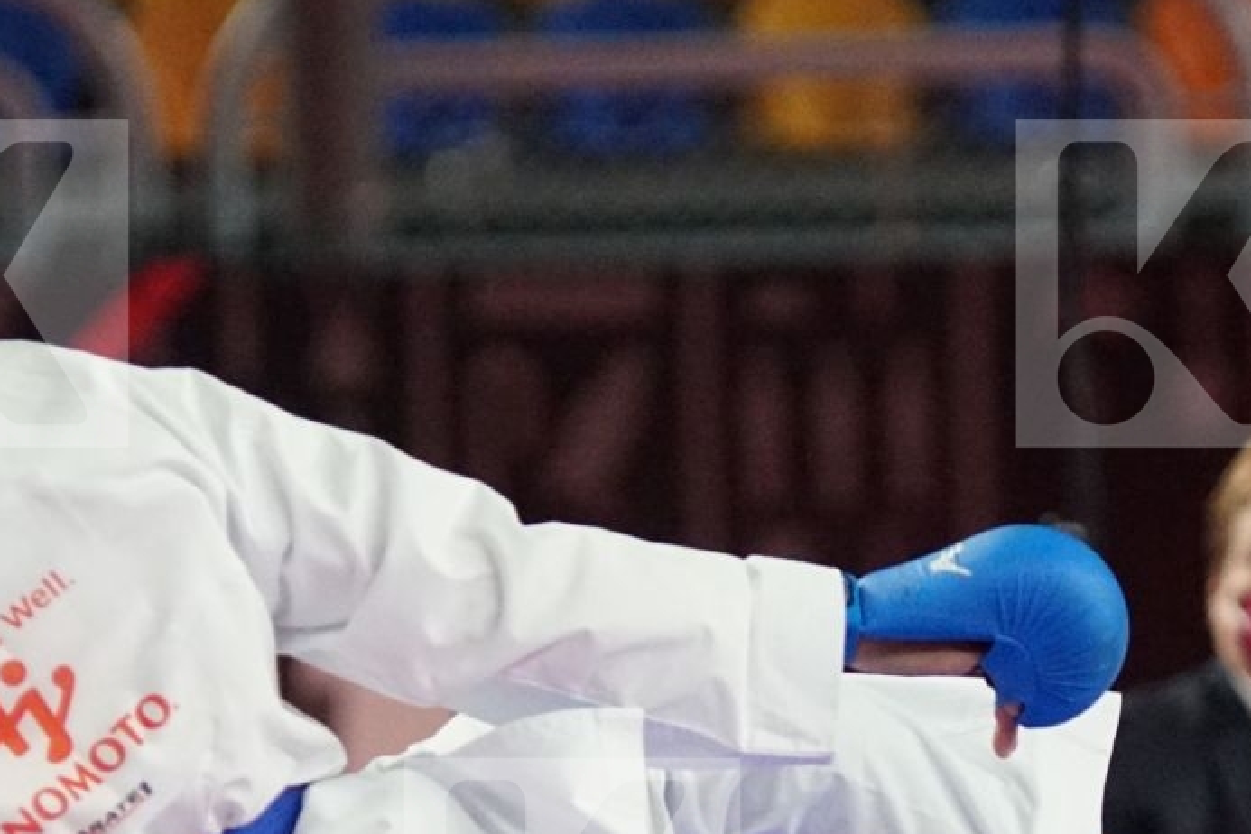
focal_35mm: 526
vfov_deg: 2.6
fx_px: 18287
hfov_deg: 3.9
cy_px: 922
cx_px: 1184
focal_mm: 135
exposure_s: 1/1600
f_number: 2.8
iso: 3200
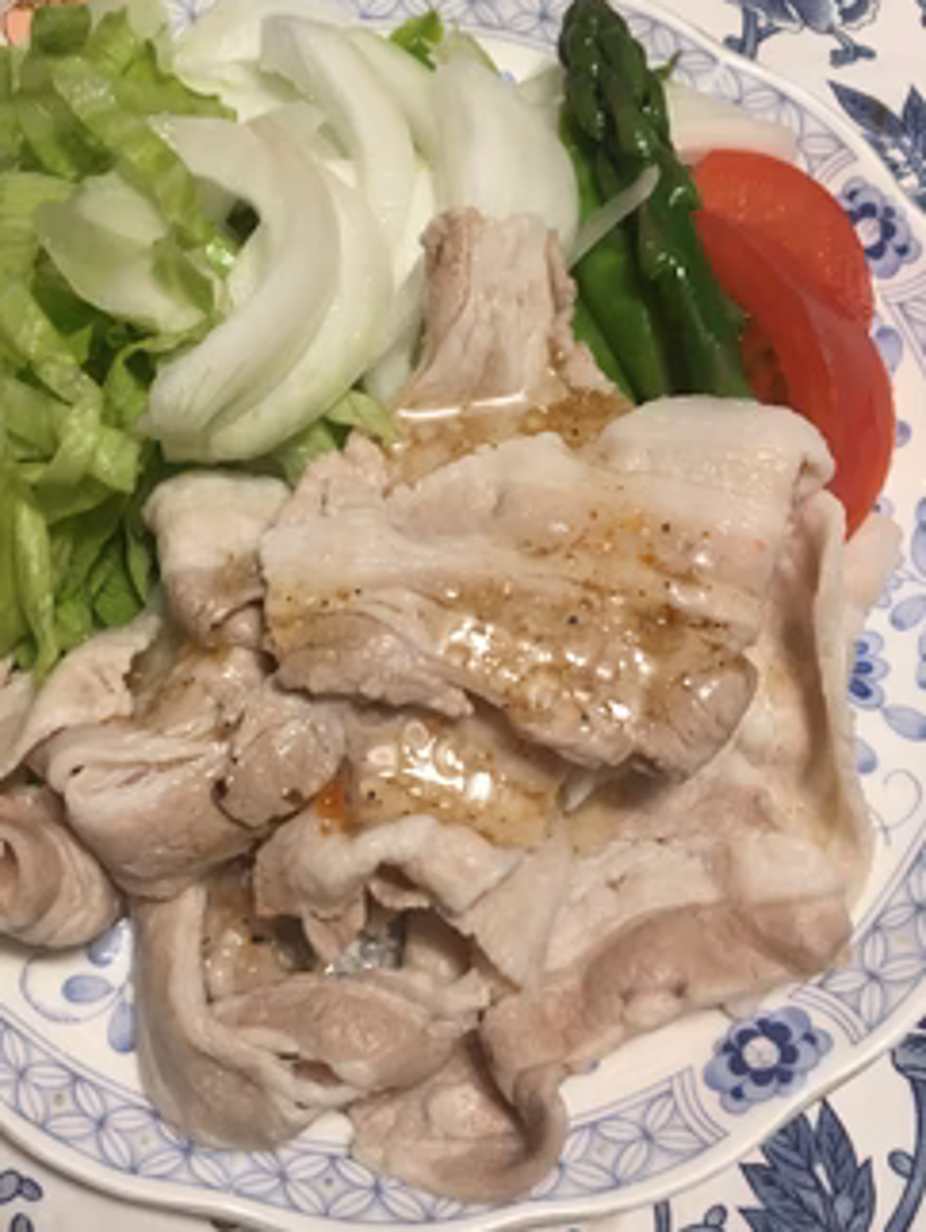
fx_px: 1282
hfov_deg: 39.5
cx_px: 367
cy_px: 601
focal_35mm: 36
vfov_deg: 51.3
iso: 64
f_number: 2.2
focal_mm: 4.15
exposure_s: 1/30
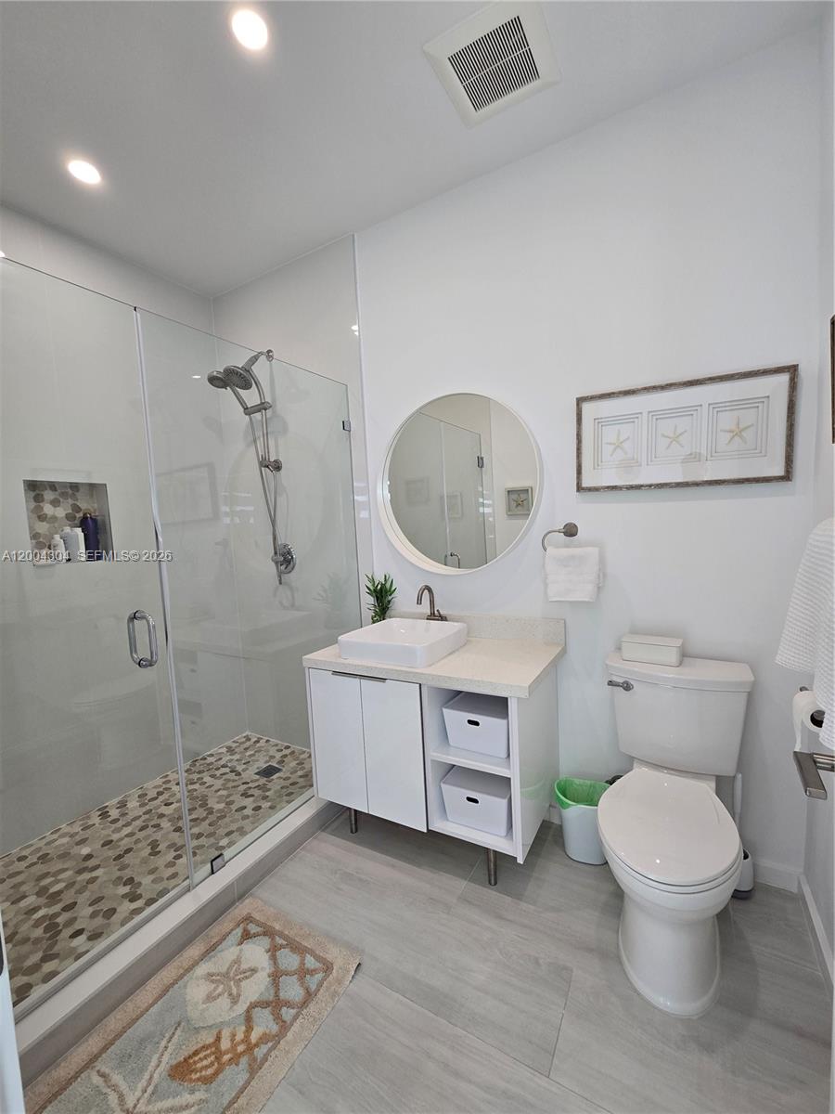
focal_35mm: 13
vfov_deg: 106.2
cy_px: 557
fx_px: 418
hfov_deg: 89.9
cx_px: 418
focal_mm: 2.2
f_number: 2.2
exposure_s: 1/60
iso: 80
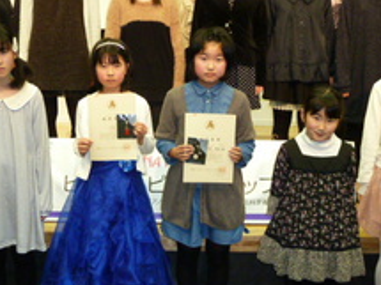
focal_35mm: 54
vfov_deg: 27.0
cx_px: 154
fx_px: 594
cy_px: 136
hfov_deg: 35.4
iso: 400
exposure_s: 1/30
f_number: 3.4
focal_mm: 4.7
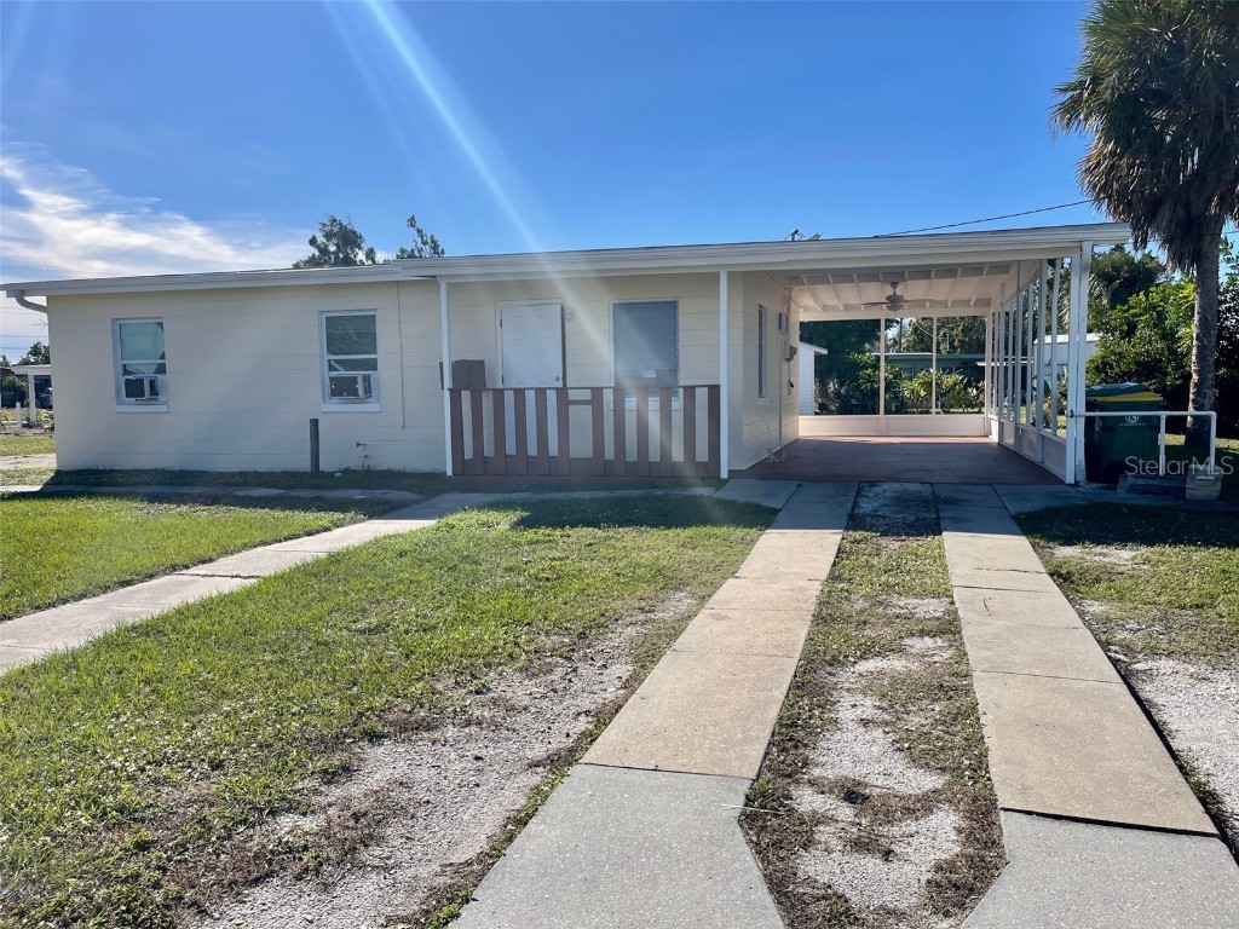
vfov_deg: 53.1
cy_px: 464
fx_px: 931
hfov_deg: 67.3
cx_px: 620
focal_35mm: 26
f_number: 1.6
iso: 32
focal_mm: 5.1
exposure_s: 1/4902
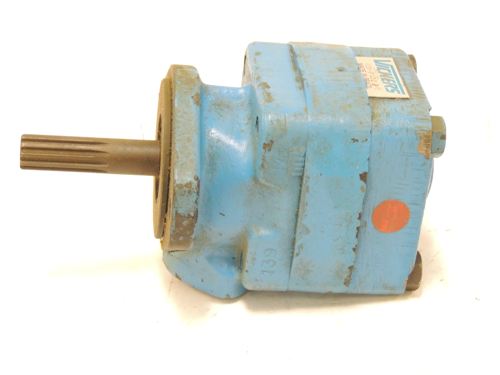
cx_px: 250
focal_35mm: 100
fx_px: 1444
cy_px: 188
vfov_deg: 14.8
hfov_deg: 19.6
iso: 800
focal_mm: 17.8
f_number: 4.1
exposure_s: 1/13
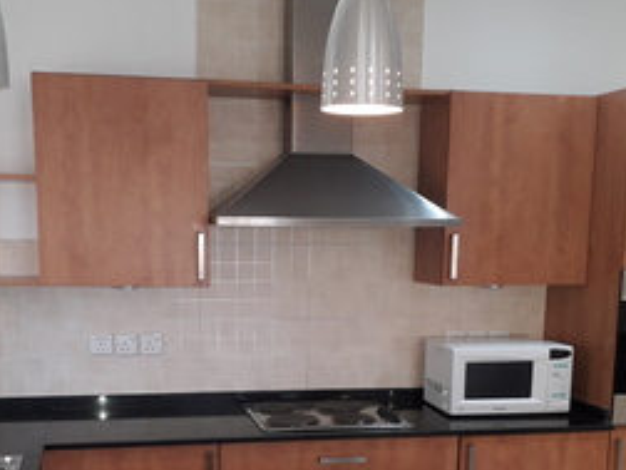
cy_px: 379
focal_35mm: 49
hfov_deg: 38.9
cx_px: 282
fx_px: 886
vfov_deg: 29.0
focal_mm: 3.6
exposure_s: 1/50
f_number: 1.9
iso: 125
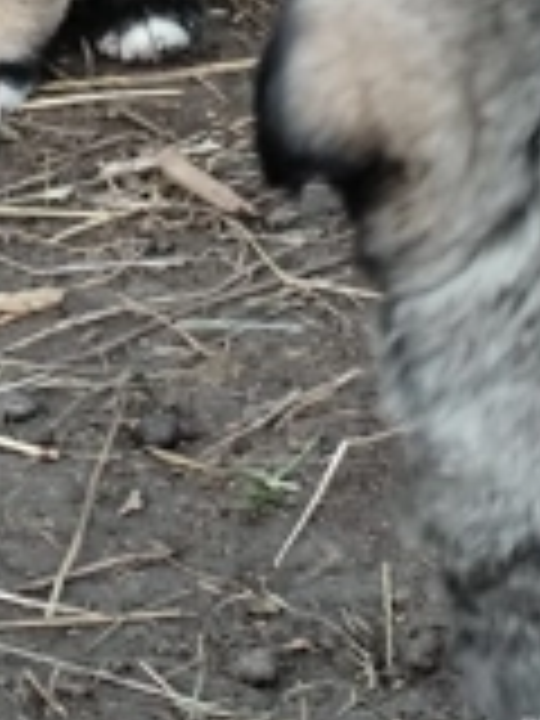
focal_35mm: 268
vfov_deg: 7.3
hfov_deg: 5.5
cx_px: -14
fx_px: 5574
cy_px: -158
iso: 320
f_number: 1.65
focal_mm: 6.19
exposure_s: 1/33.3
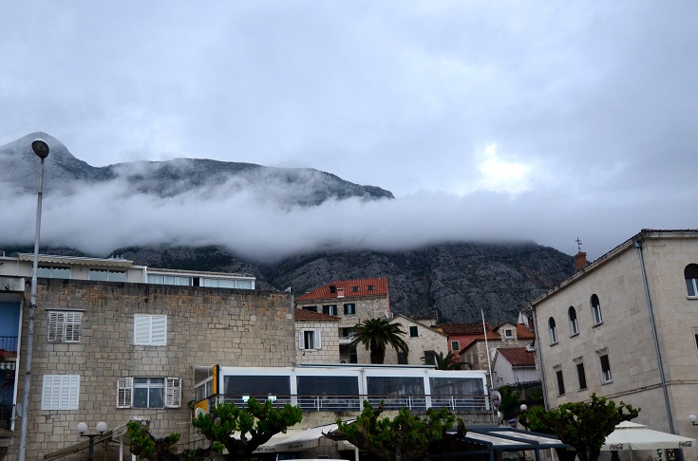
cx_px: 310
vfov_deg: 37.9
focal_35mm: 35
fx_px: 671
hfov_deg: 54.9
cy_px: 266
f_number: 4
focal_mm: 17
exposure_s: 1/1600
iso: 400
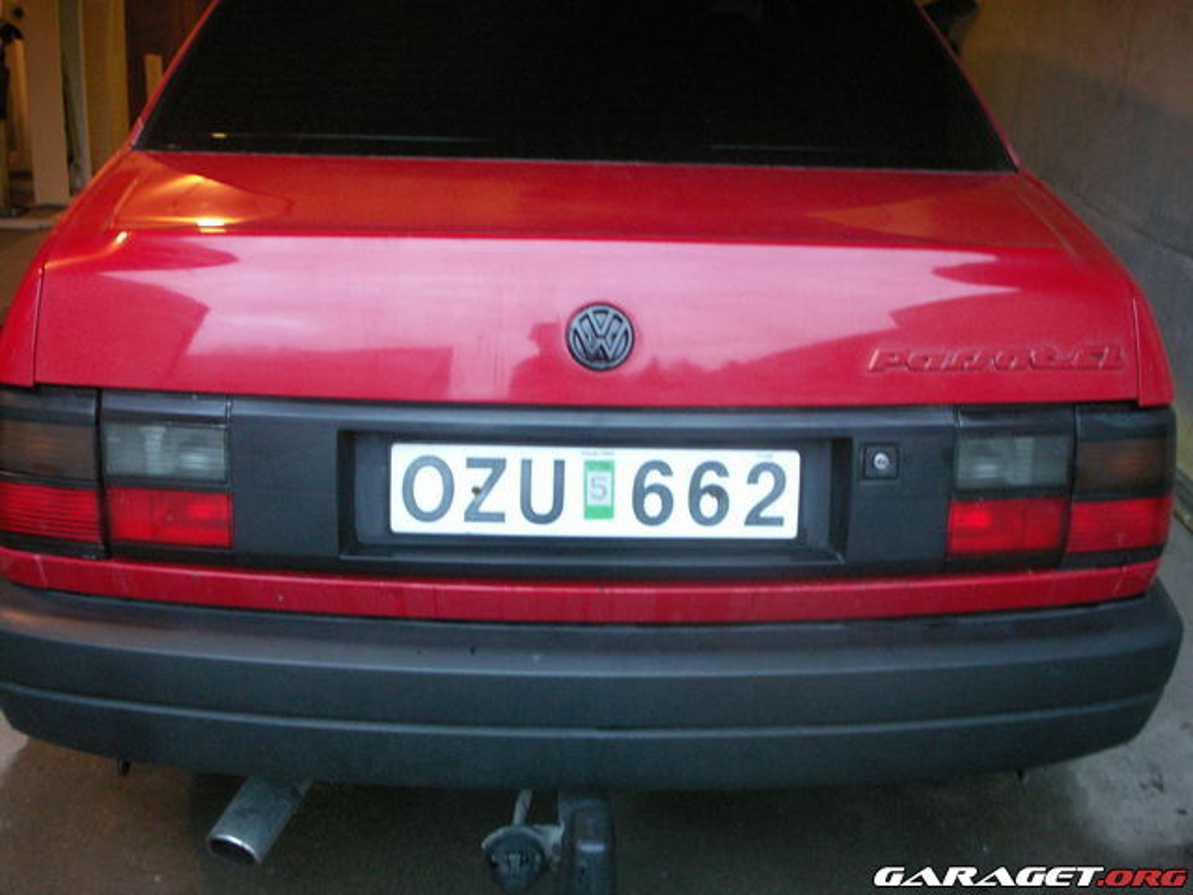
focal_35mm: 37
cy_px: 448
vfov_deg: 38.7
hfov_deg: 50.1
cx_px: 596
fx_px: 1275
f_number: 3.5
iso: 160
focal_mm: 7.7
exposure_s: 1/4
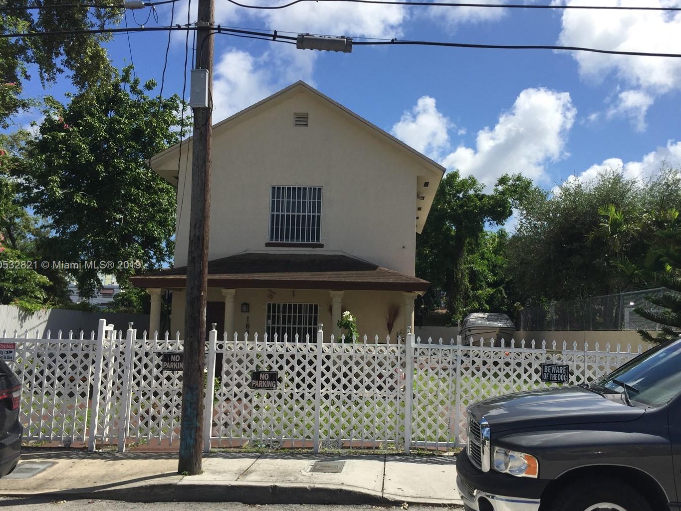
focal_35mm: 34
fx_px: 669
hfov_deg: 53.8
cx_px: 381
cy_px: 266
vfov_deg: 41.8
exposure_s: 1/2639
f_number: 2.2
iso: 32
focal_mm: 4.15
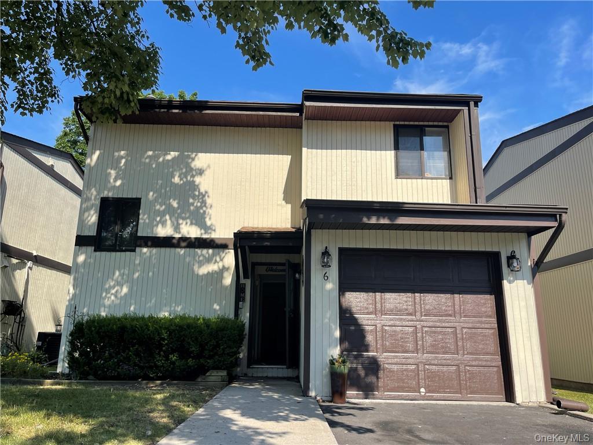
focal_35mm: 26
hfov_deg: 67.3
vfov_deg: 53.1
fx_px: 445
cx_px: 296
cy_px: 222
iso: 32
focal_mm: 5.1
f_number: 1.6
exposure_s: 1/2597
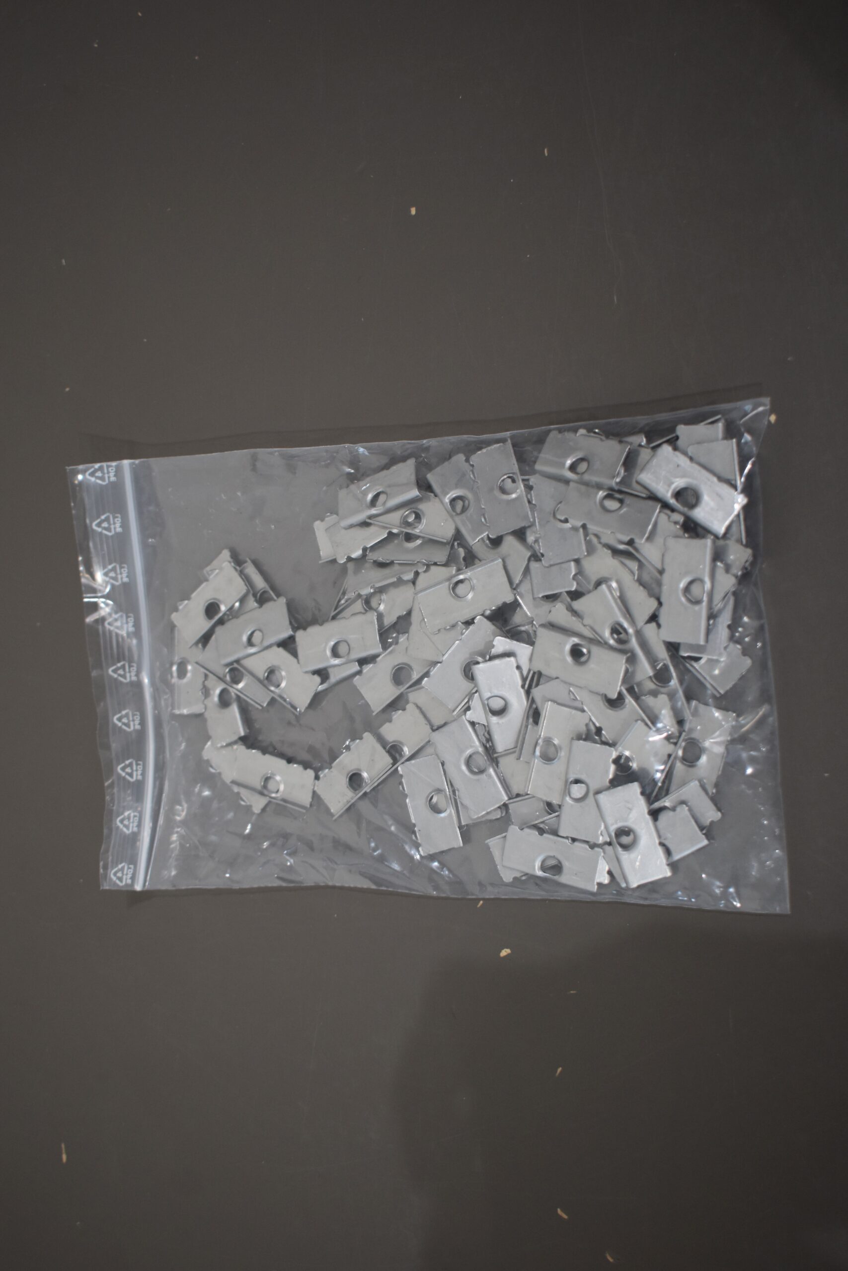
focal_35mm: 40
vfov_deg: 47.9
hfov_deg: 33.0
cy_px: 636
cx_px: 424
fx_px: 1431
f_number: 4
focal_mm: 27
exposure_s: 1/250
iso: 560
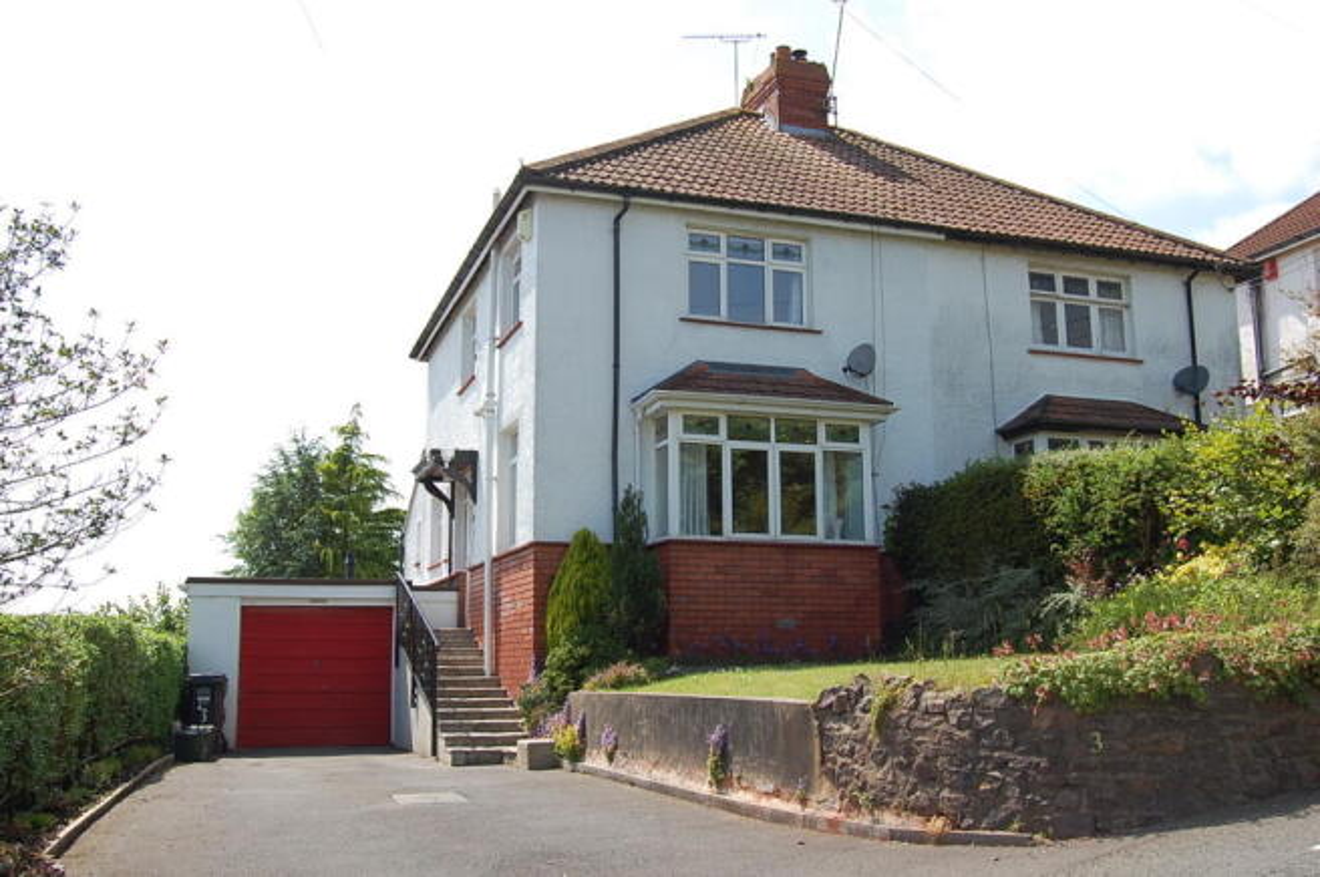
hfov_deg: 55.2
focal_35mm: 34
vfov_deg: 38.3
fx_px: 1264
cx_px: 660
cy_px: 438
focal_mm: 23
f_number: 8
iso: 200
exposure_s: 1/250
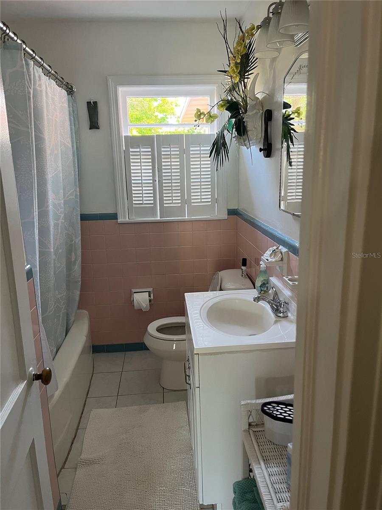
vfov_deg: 67.3
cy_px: 255
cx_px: 191
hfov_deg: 53.1
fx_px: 383
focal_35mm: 26
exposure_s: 1/60
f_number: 1.6
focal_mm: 5.1
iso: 250
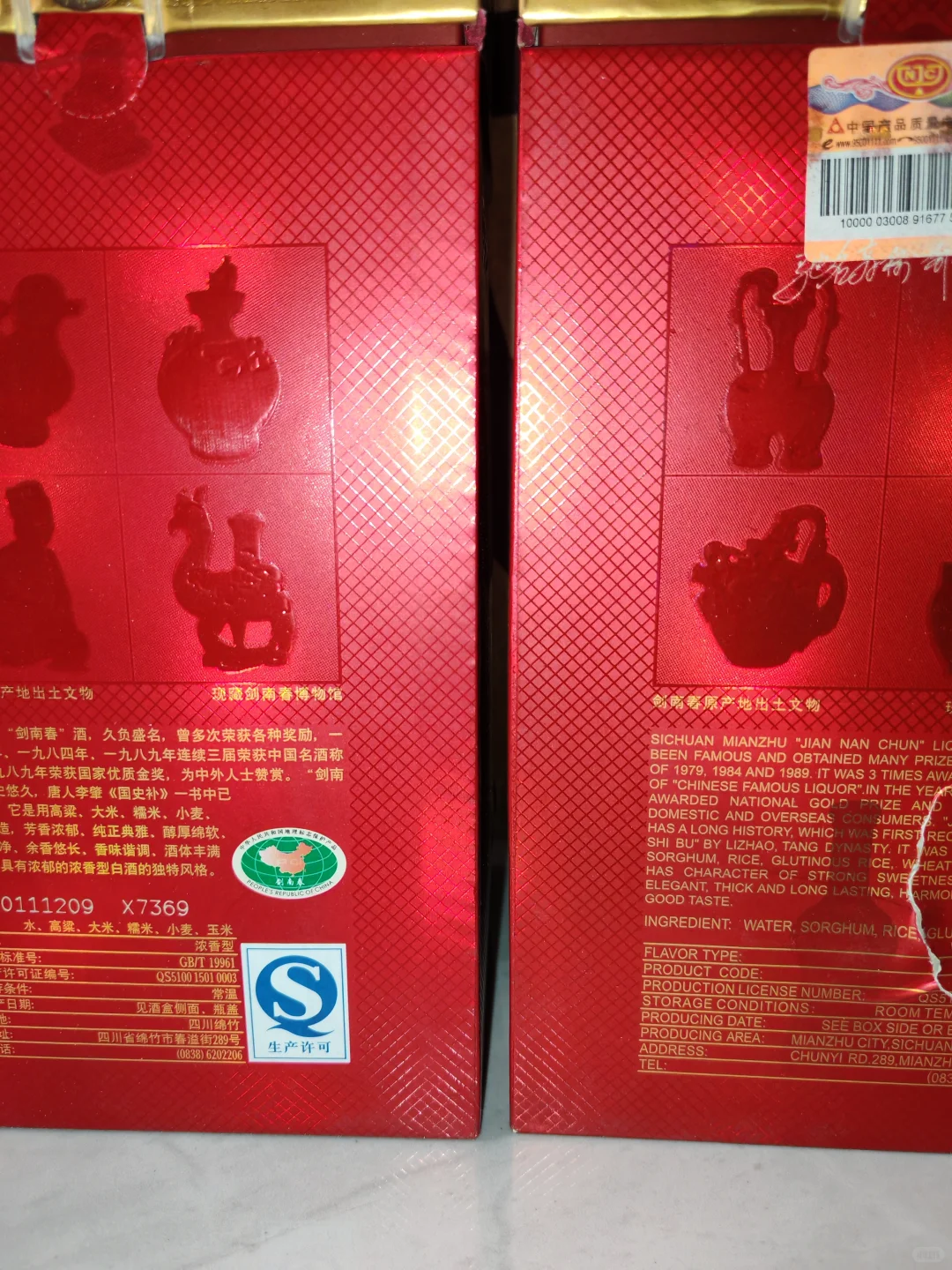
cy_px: 635
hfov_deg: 51.4
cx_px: 476
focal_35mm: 27
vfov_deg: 65.3
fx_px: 990
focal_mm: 5.52
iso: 500
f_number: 1.95
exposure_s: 1/100
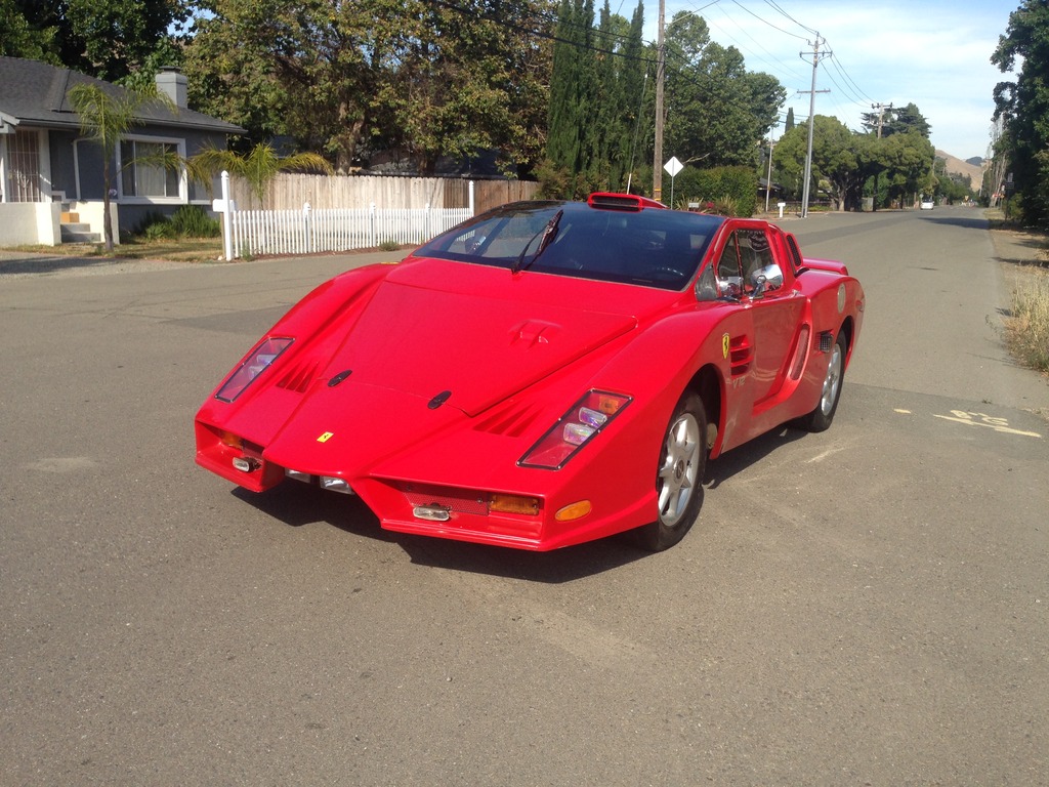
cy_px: 394
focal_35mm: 33
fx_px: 1000
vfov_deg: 42.9
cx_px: 524
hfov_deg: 55.4
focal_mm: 4.12
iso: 50
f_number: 2.4
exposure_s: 1/834
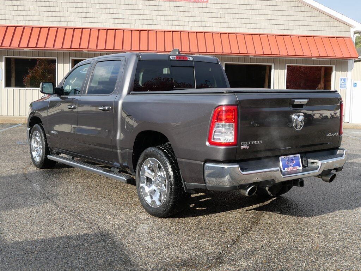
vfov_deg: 32.9
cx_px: 180
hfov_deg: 42.9
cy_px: 136
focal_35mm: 44
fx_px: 459
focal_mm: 22
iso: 200
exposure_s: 1/250
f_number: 7.1
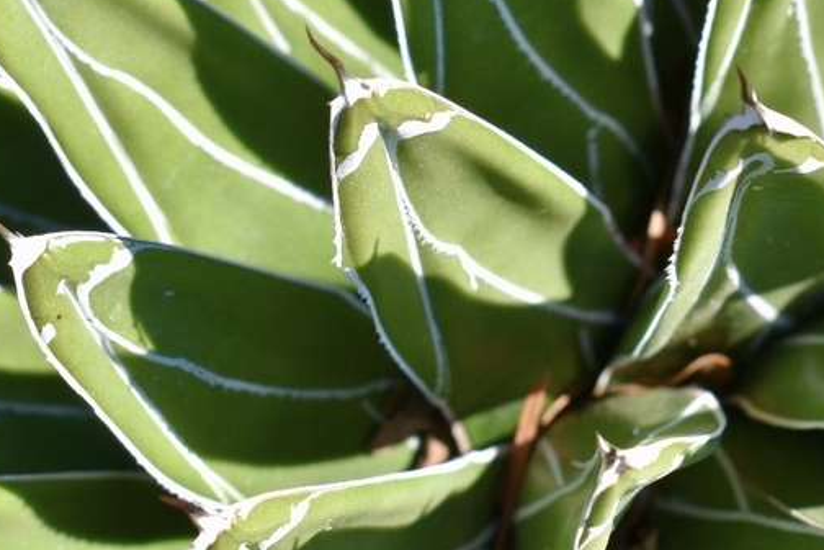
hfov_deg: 16.7
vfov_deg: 11.2
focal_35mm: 122
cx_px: 633
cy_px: 381
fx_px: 2792
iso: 200
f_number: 8
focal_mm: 40
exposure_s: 1/250
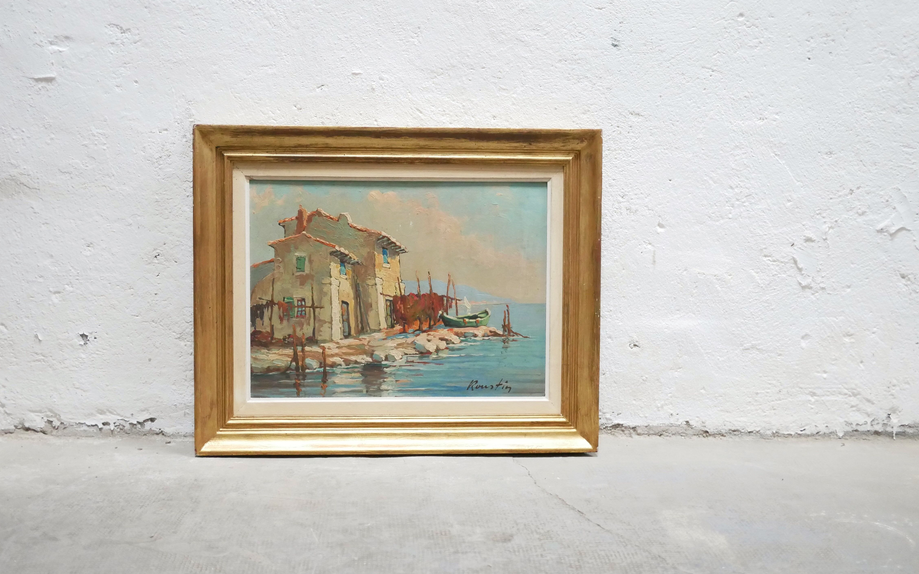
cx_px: 460
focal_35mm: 43
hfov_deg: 46.2
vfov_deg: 29.9
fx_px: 1077
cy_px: 269
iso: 2500
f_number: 1.7
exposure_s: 1/60
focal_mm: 20
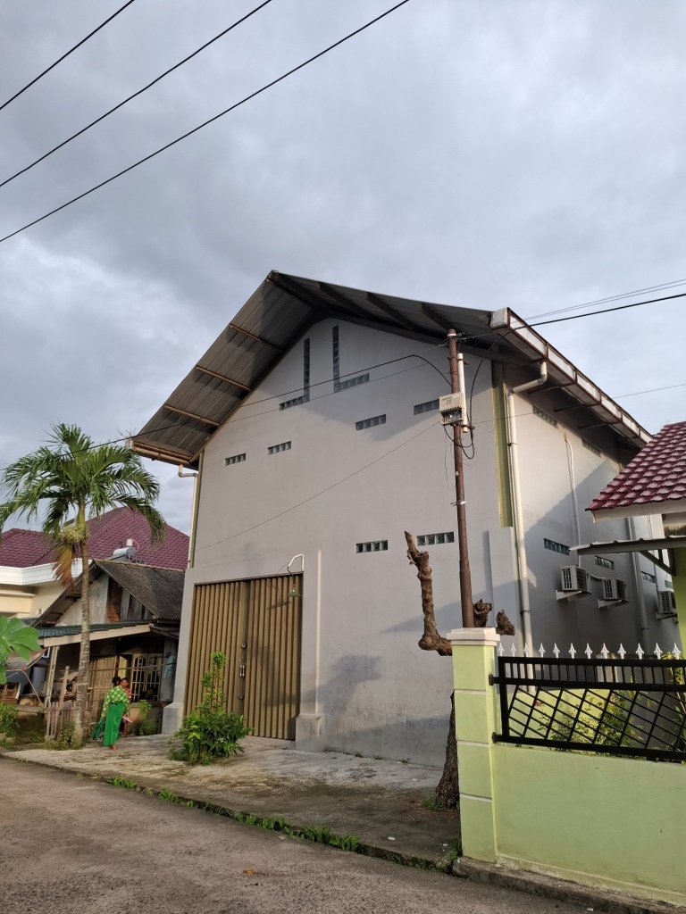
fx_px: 608
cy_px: 457
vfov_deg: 73.9
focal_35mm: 23
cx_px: 343
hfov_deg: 58.9
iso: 50
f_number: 1.8
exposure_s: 1/107
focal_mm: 5.54
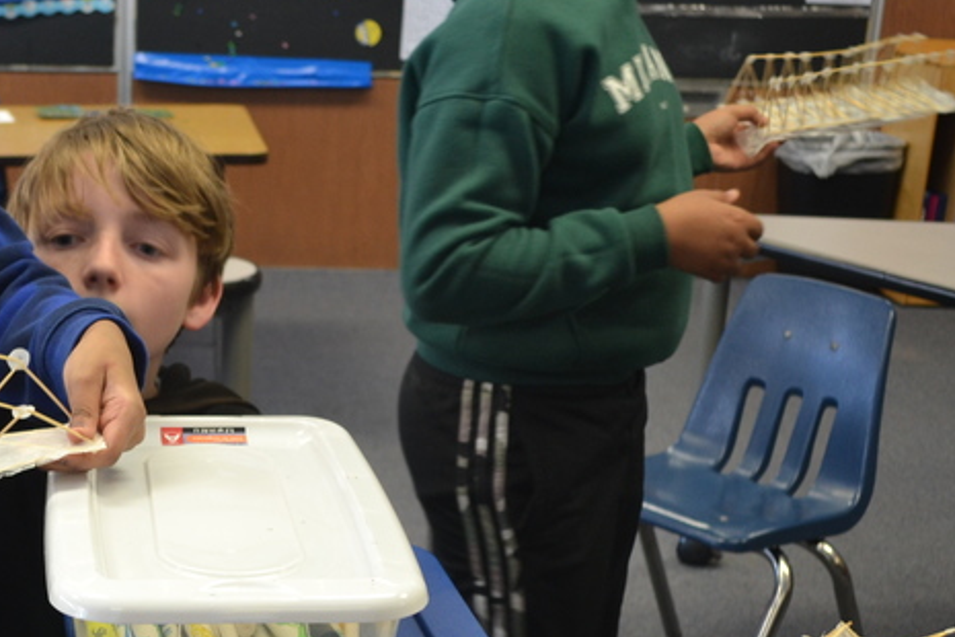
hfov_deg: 29.6
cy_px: 556
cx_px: 158
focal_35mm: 66
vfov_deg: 20.3
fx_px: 1751
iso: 450
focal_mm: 20
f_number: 3.8
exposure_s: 1/60
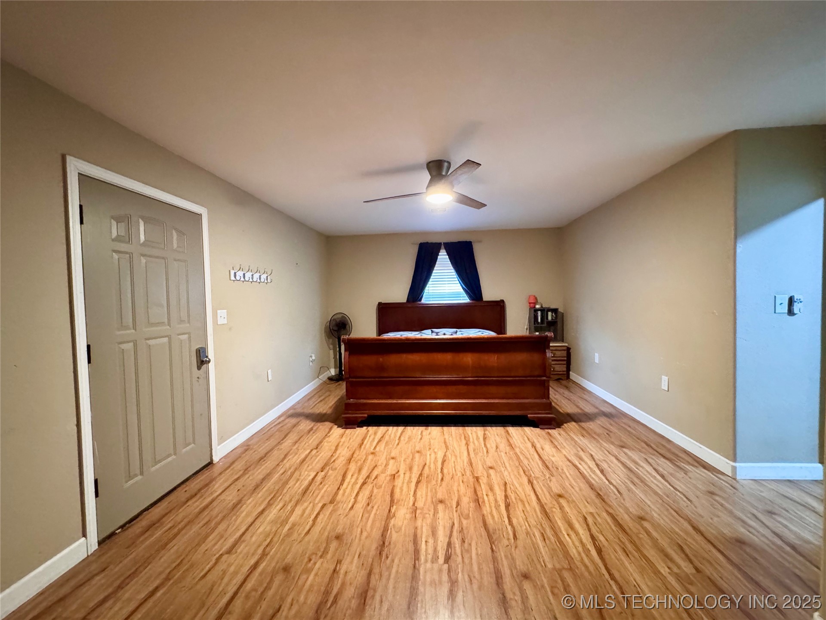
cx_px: 413
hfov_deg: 102.1
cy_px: 310
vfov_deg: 85.7
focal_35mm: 14
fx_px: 334
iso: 1000
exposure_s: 1/40
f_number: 2.2
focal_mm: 2.22
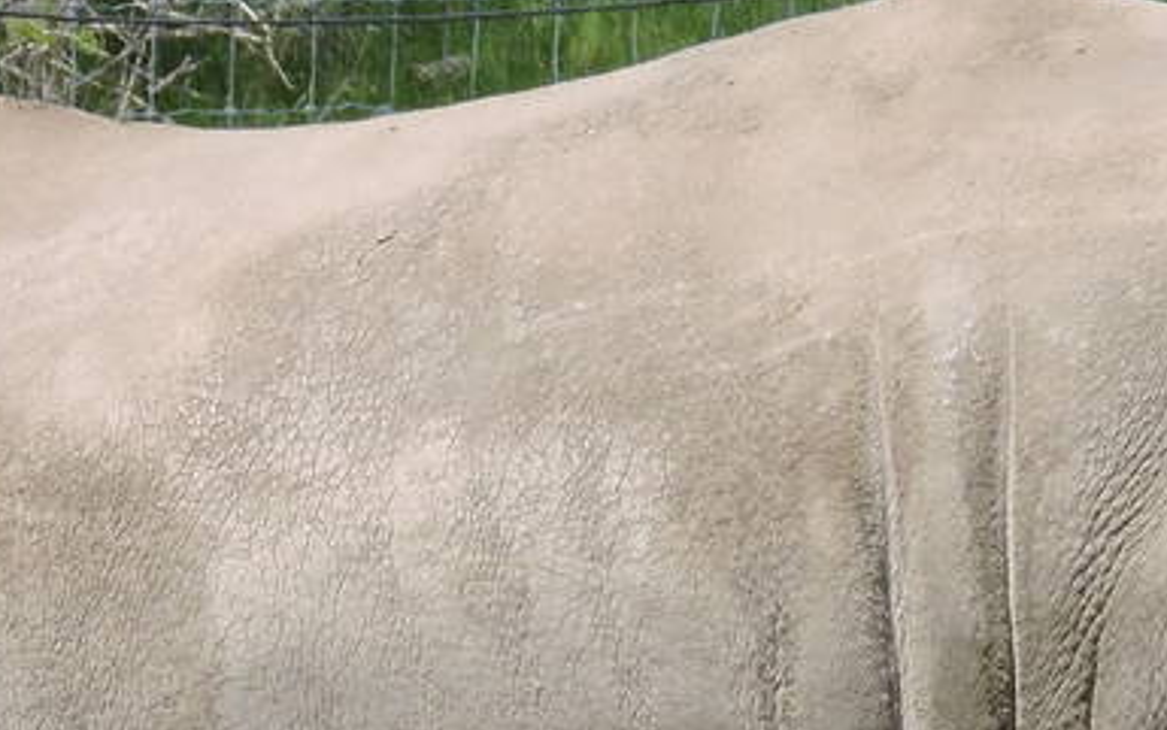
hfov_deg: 1.9
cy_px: 666
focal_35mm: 1101
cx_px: 346
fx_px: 35032
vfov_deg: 1.2
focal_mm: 44.6
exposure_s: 1/500
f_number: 4.7
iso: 100
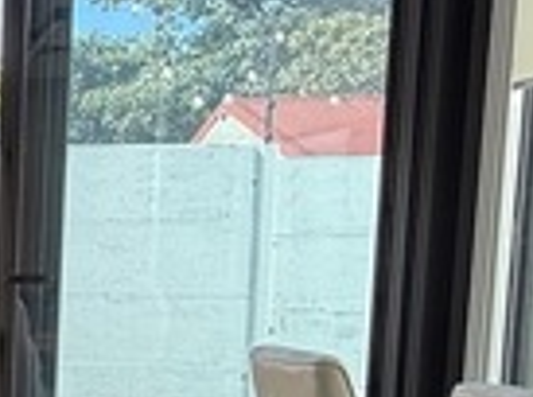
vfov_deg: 17.5
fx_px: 1259
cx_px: -502
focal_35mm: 82
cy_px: 389
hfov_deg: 17.7
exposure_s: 1/120
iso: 100
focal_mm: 2.22
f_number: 2.2
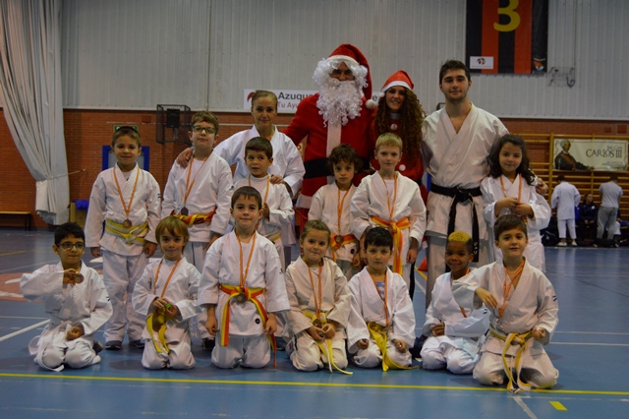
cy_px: 210
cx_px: 314
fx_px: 812
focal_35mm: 46
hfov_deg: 42.3
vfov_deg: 28.9
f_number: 4.2
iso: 1100
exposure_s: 1/60
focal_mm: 31
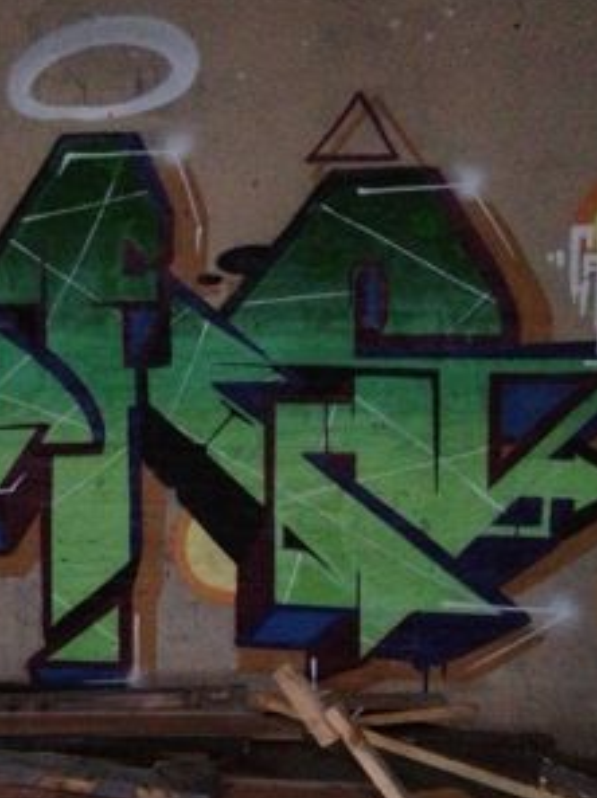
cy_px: 399
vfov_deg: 32.7
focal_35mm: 59
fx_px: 1360
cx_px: 132
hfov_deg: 24.4
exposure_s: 1/15
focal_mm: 4.28
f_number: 2.4
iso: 800
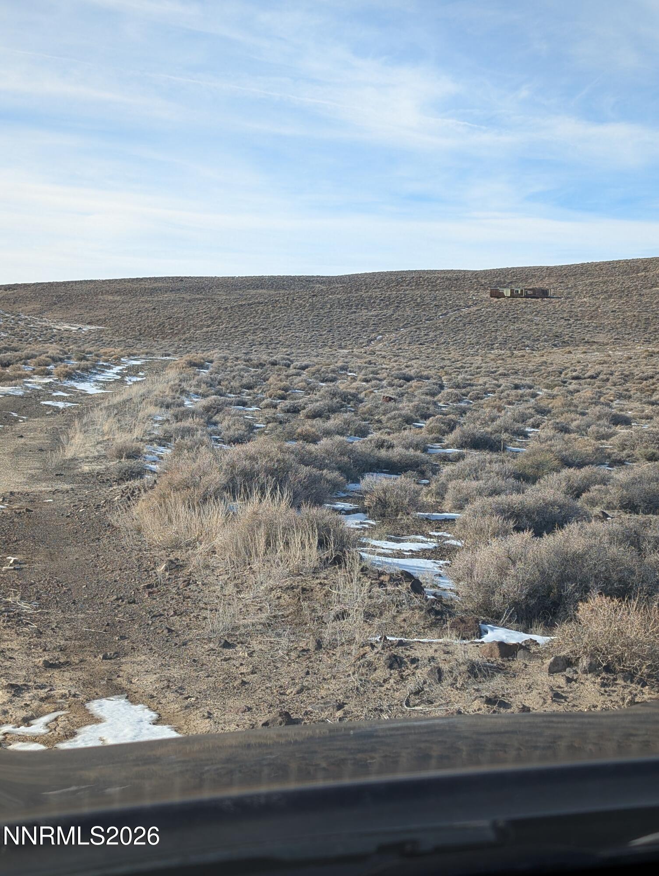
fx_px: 1241
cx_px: 330
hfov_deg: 29.7
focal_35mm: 49
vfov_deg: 38.9
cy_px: 438
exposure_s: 1/622
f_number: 1.68
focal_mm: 6.9
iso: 22
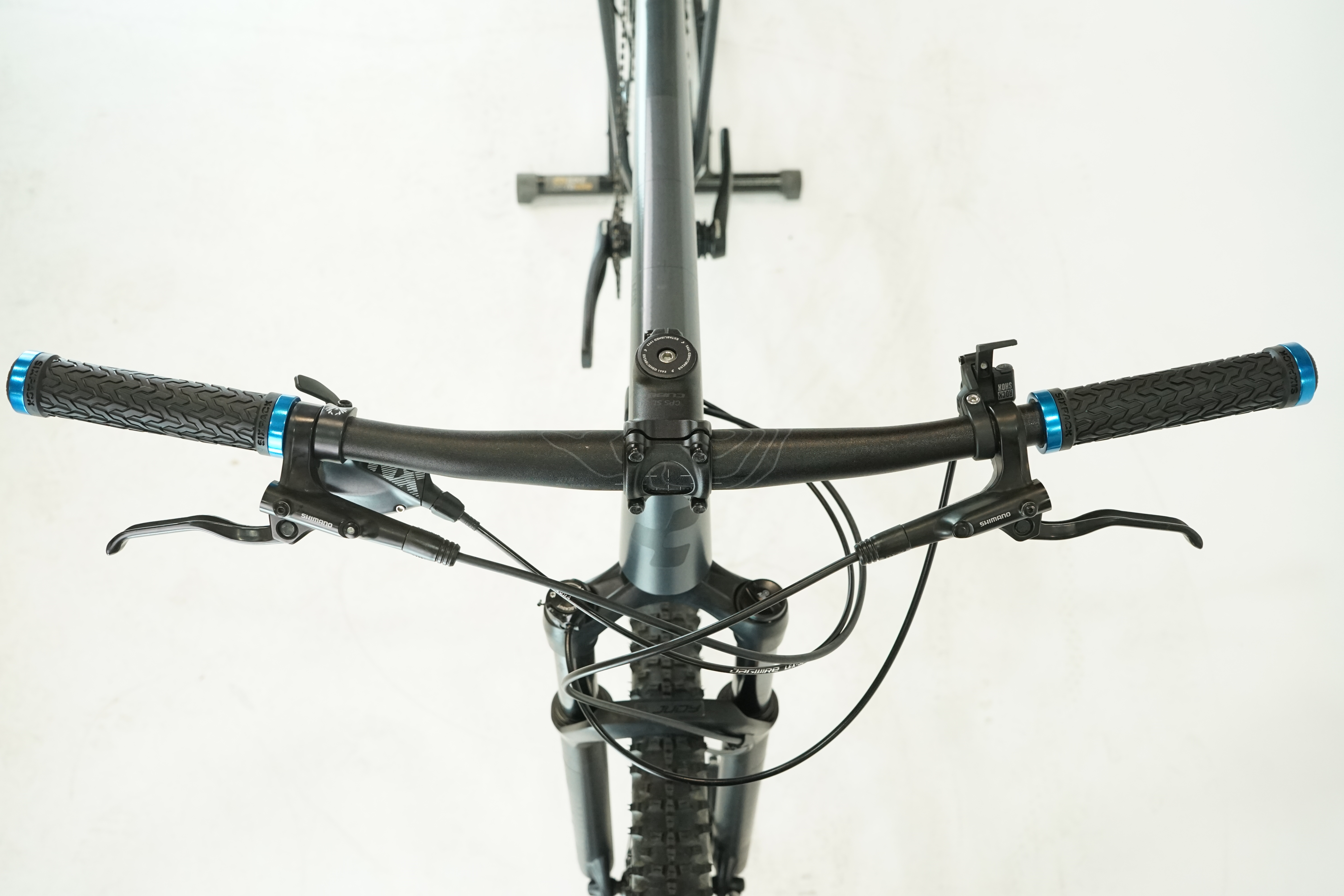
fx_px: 1269
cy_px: 448
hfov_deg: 55.8
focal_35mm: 34
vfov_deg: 38.9
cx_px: 672
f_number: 6.3
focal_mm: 34
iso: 2500
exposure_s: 1/200
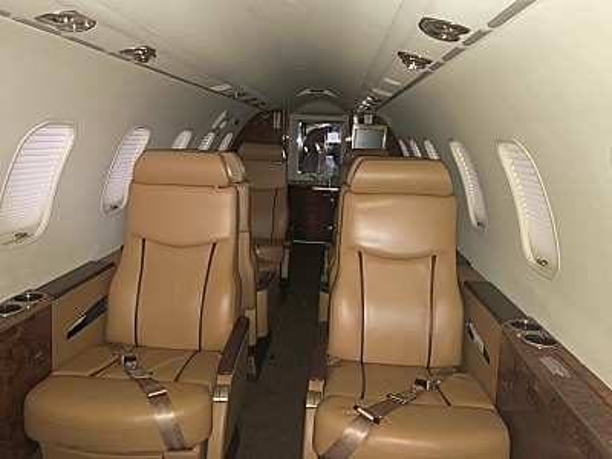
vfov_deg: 49.7
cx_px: 306
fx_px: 495
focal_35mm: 28
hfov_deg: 63.4
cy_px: 230
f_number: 1.8
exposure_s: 1/12
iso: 80
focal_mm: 3.99
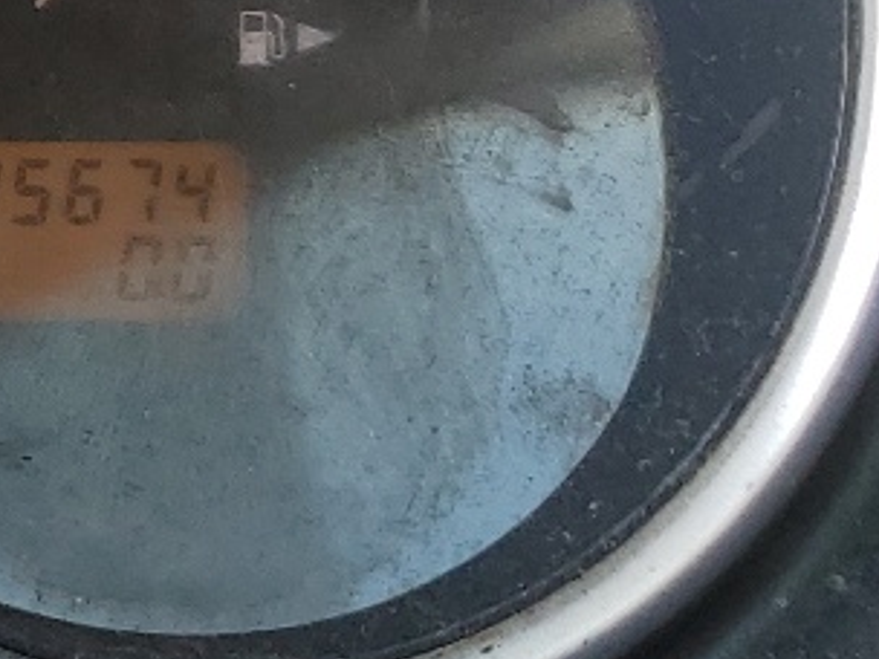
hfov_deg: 12.0
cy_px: -465
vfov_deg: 10.3
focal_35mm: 137
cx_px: -1133
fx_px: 3479
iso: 52
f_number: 1.5
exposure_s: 1/120
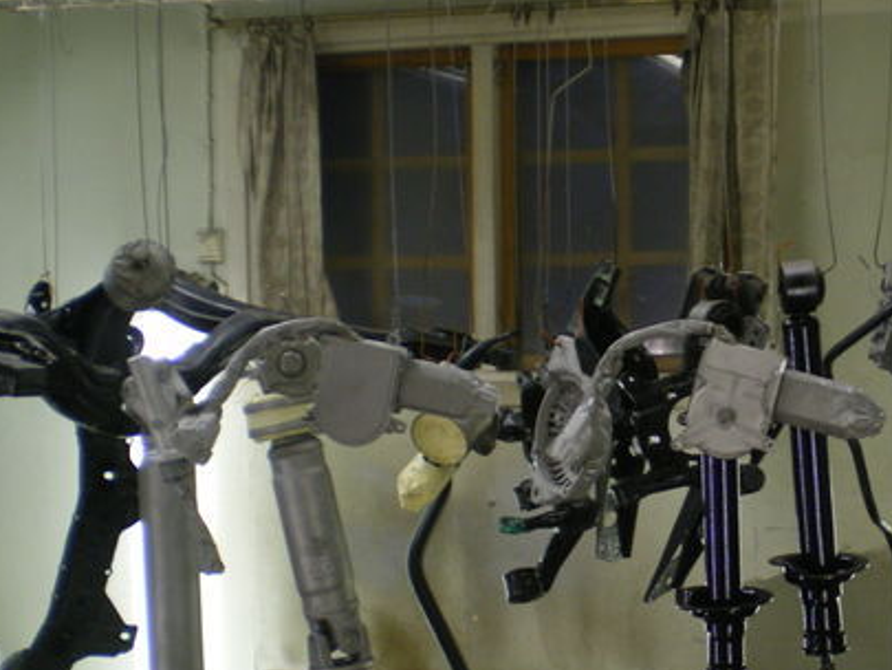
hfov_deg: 31.7
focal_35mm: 60
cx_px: 654
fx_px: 1547
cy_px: 403
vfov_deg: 24.4
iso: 125
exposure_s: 1/30
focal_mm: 6.3
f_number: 3.1
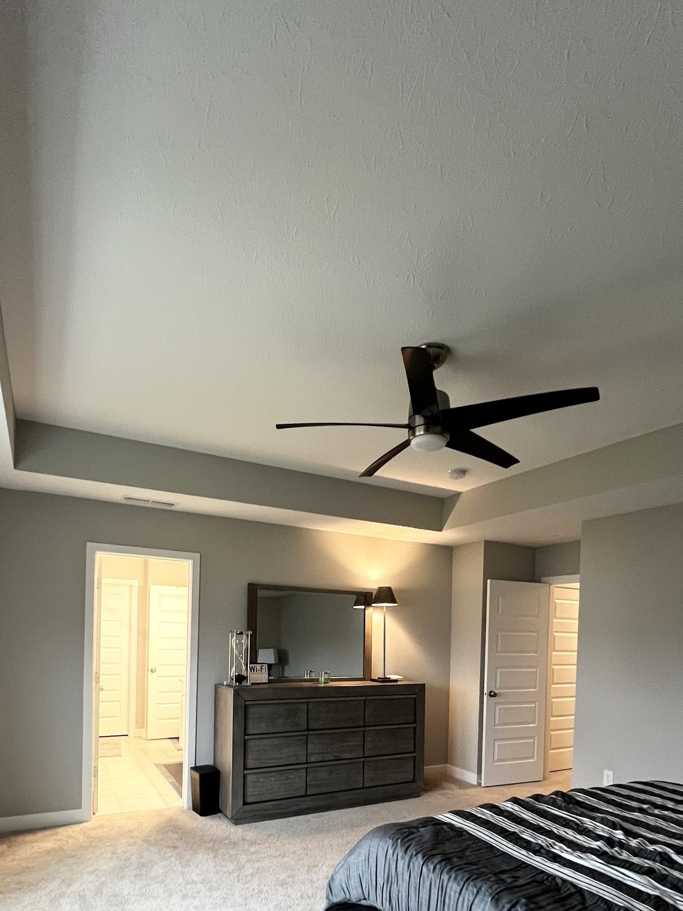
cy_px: 646
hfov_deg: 68.7
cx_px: 332
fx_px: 500
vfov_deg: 80.2
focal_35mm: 19
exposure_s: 1/60
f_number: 1.8
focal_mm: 1.57
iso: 400
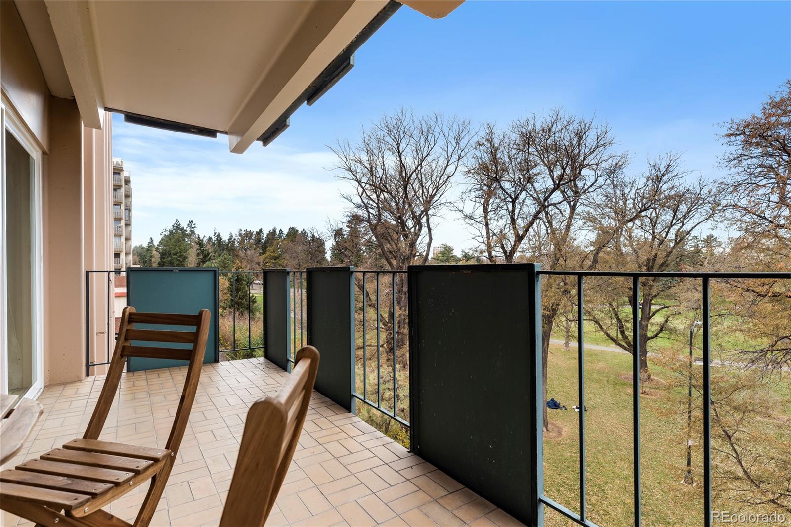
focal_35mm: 17
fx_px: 373
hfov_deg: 93.3
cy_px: 264
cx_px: 396
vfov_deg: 70.4
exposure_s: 1/60
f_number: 7.1
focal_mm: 17
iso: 100
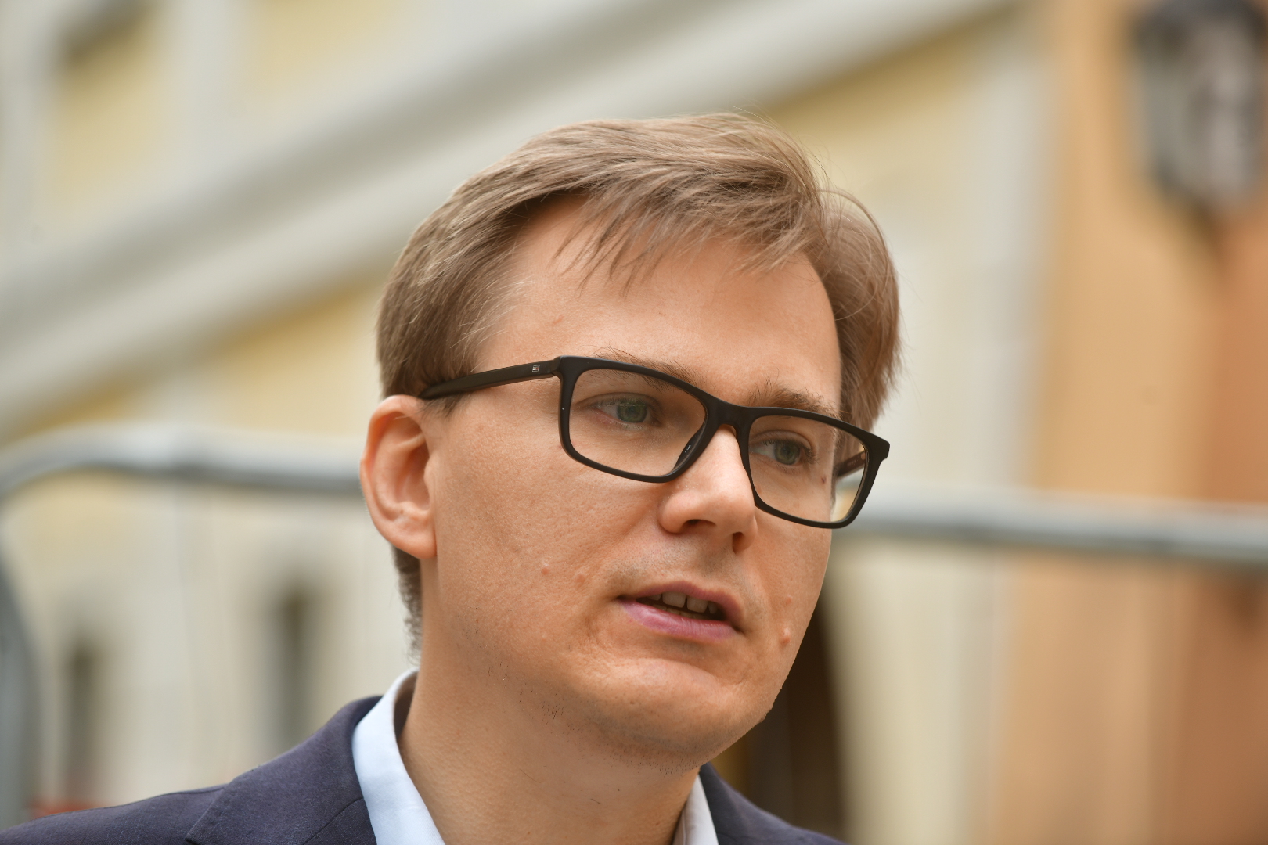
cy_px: 422
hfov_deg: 13.2
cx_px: 634
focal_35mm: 155
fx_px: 5459
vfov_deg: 8.9
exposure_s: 1/160
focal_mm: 155
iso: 100
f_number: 5
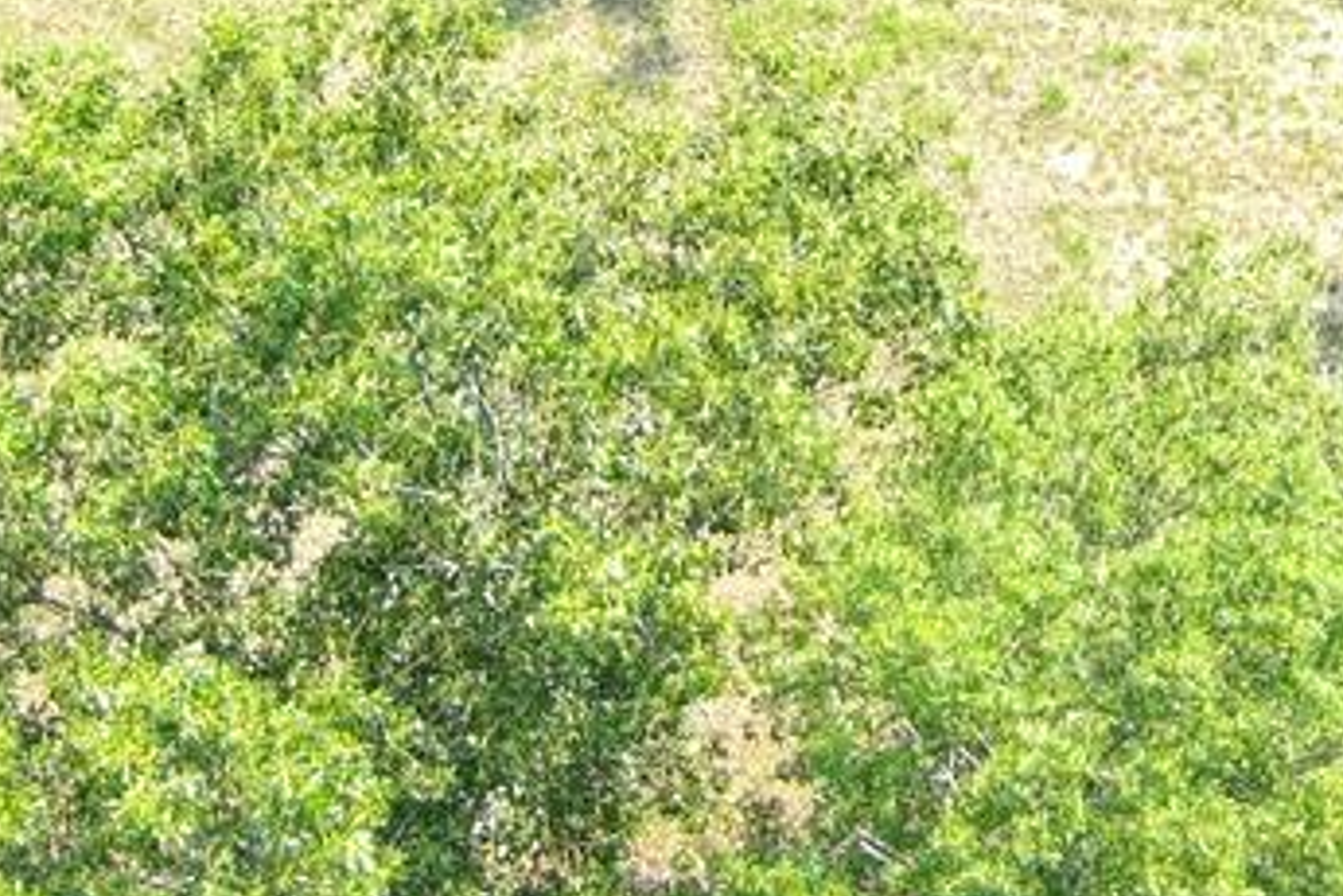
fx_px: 6416
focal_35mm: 172
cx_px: 1791
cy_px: -1050
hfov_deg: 11.6
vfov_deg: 7.6
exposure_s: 1/174
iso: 100
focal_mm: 10.57
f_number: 2.8
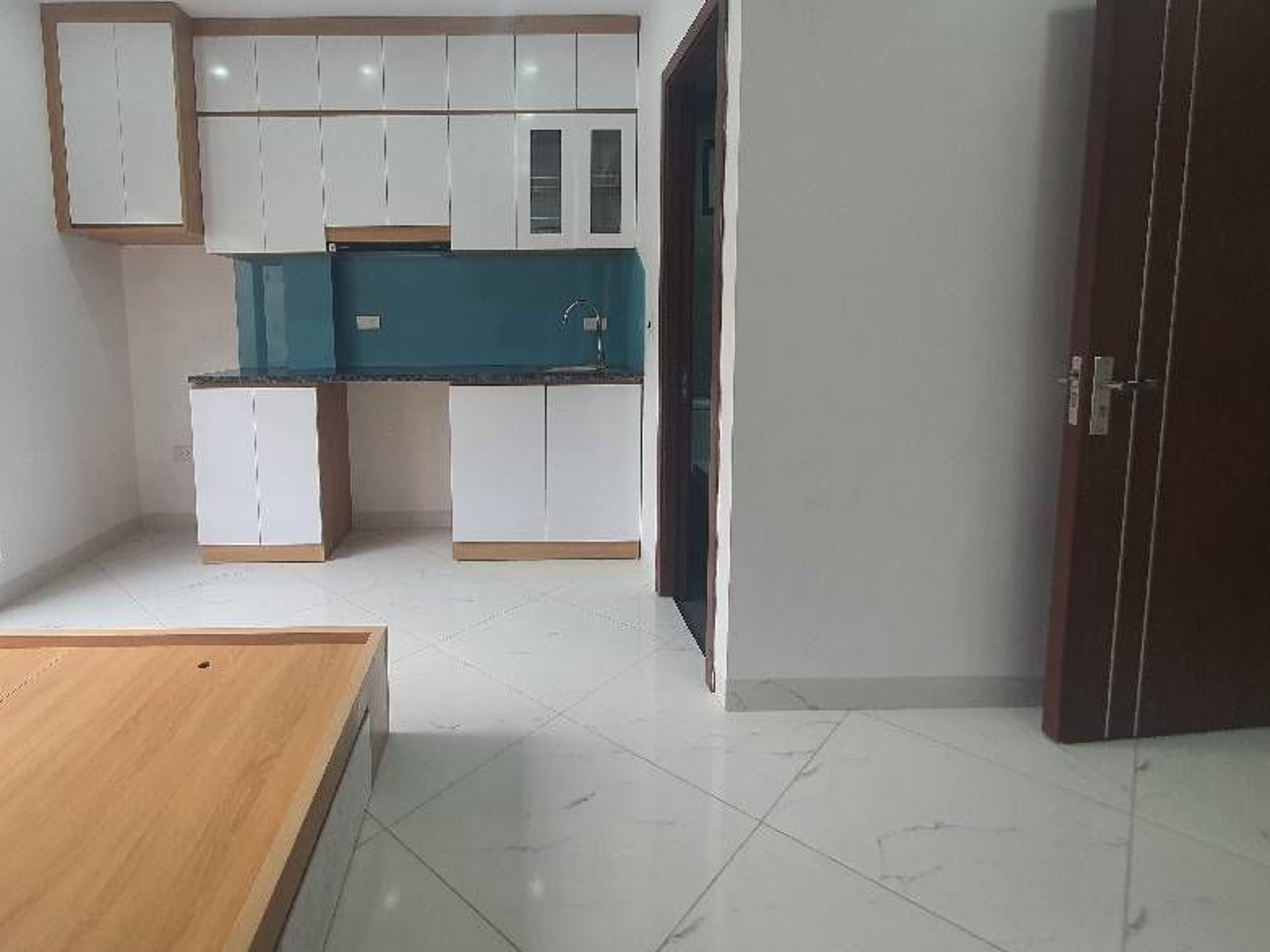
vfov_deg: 73.8
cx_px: 504
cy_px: 373
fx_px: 624
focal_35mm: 17
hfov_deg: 89.8
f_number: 2.2
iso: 50
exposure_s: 1/50
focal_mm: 1.8
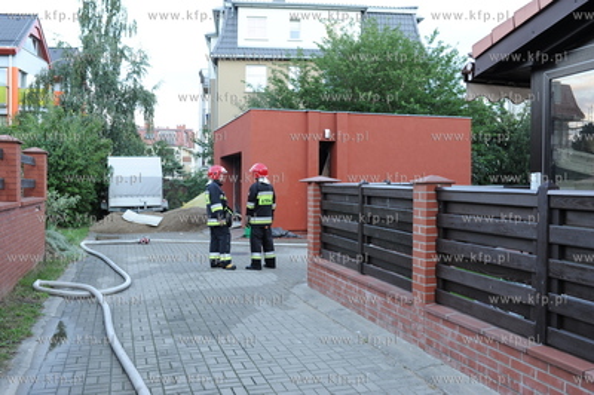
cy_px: 198
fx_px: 577
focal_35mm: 35
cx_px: 297
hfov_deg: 54.5
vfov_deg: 37.8
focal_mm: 35
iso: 640
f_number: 4.5
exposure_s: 1/80
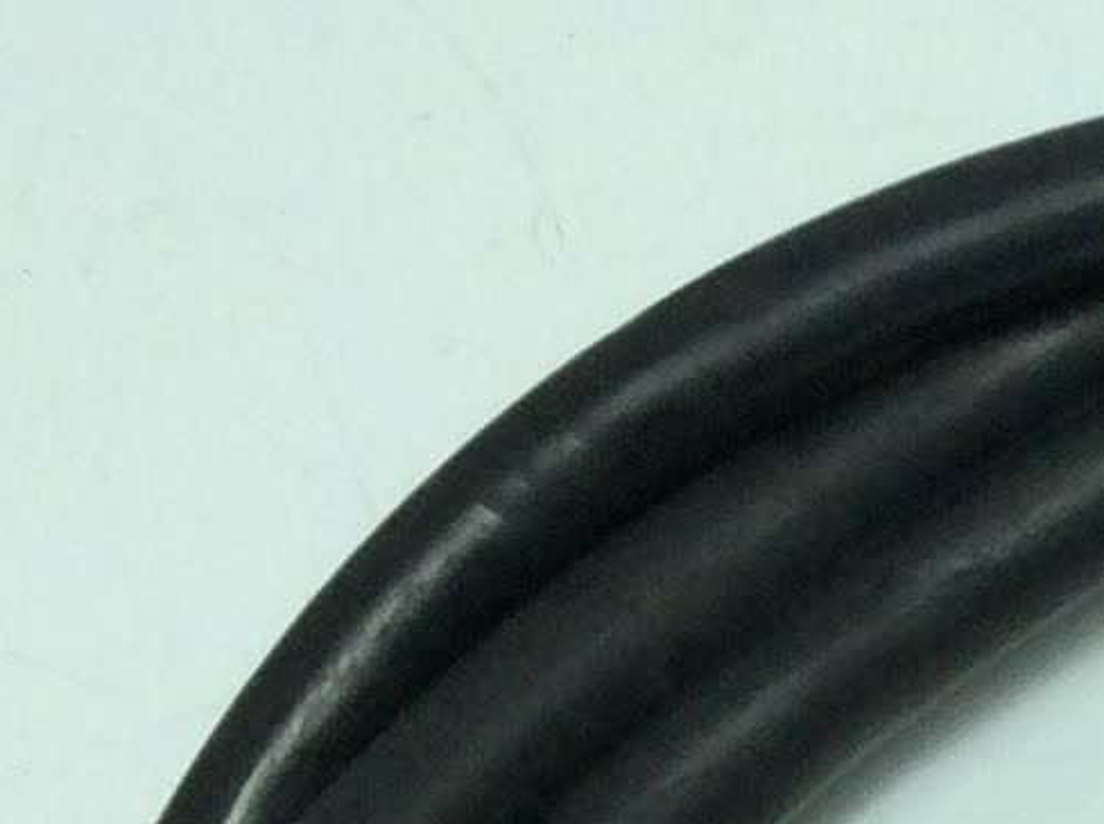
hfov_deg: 10.5
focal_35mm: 170
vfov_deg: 8.3
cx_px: 2348
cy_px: 1537
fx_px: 5411
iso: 32
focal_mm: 3.3
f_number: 2.4
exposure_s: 1/469
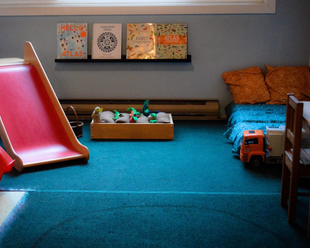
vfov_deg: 25.6
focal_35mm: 60
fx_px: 547
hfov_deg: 31.6
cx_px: 128
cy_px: 124
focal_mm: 35
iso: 3200
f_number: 4.5
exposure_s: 1/40
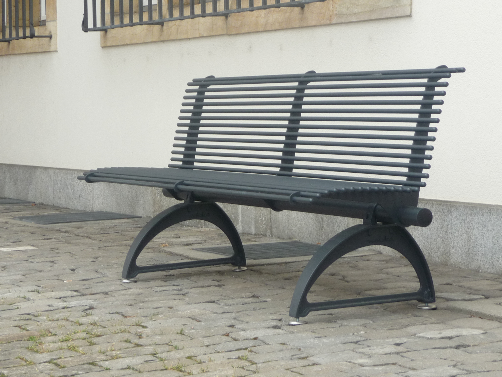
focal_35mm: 114
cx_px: 251
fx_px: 1653
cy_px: 188
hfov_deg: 17.3
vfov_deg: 13.0
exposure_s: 1/40
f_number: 4.7
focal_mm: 15.2
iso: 125
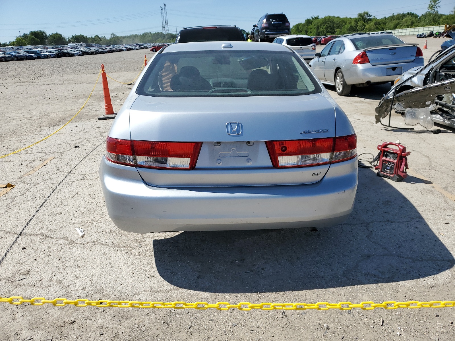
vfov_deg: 53.1
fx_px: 342
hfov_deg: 67.3
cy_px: 170
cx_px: 228
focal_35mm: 26
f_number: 1.5
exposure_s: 1/5000
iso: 50
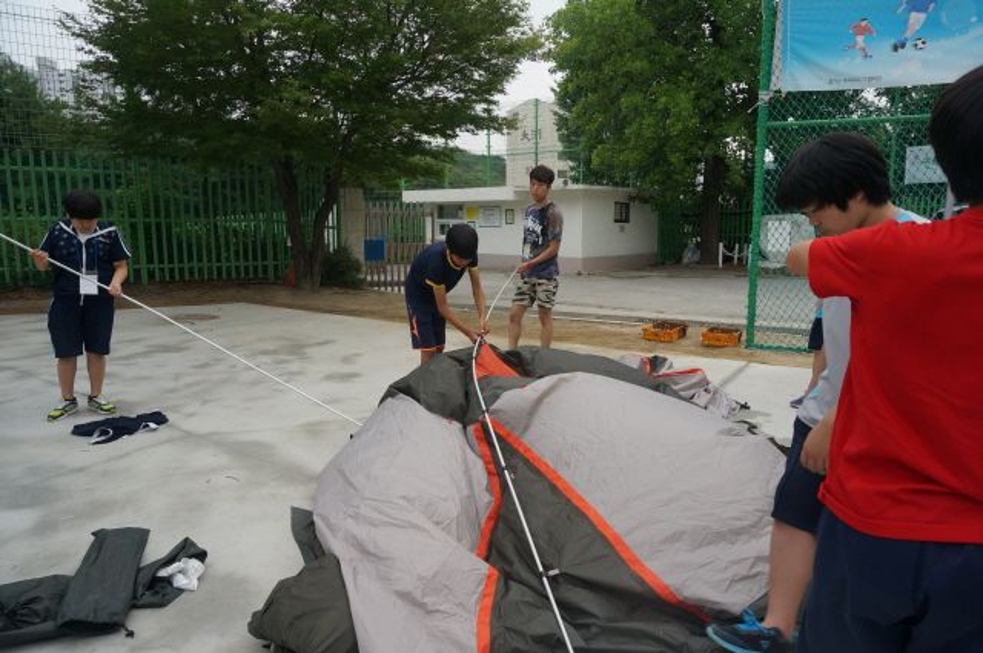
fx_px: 654
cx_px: 492
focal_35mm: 24
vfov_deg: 53.0
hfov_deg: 73.8
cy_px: 326
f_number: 6.3
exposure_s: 1/200
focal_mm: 16
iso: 100
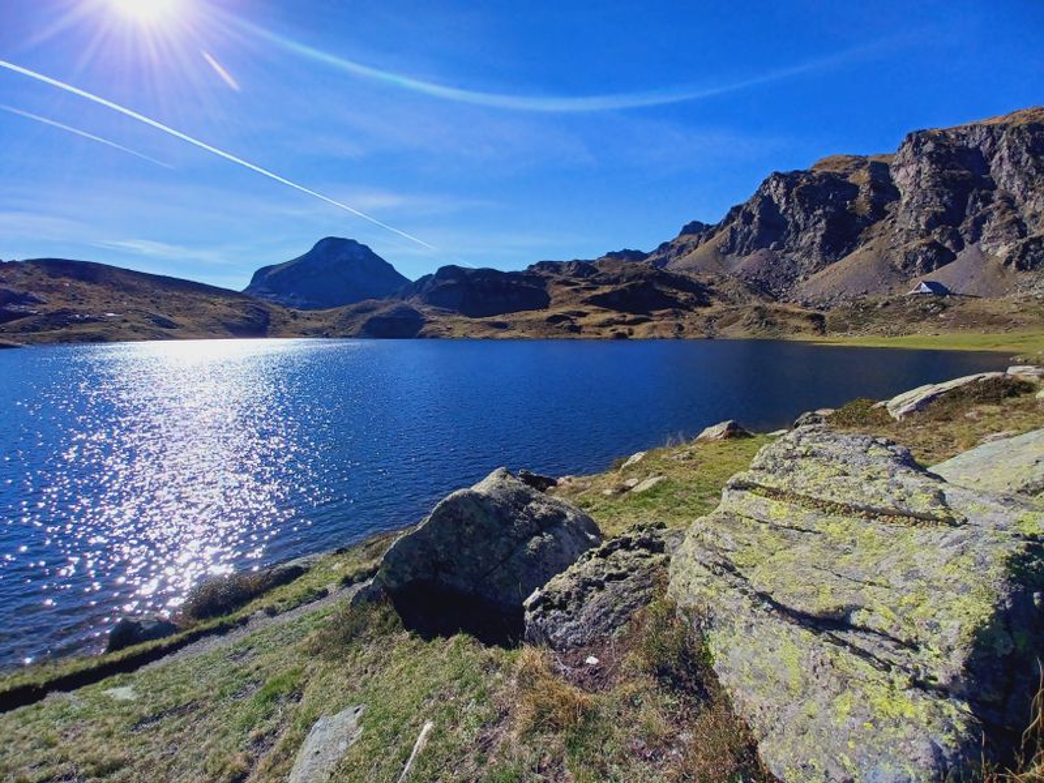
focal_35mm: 13
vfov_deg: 89.9
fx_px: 392
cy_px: 392
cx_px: 522
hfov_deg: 106.2
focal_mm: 1.42
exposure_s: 1/2160
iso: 40
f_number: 2.2
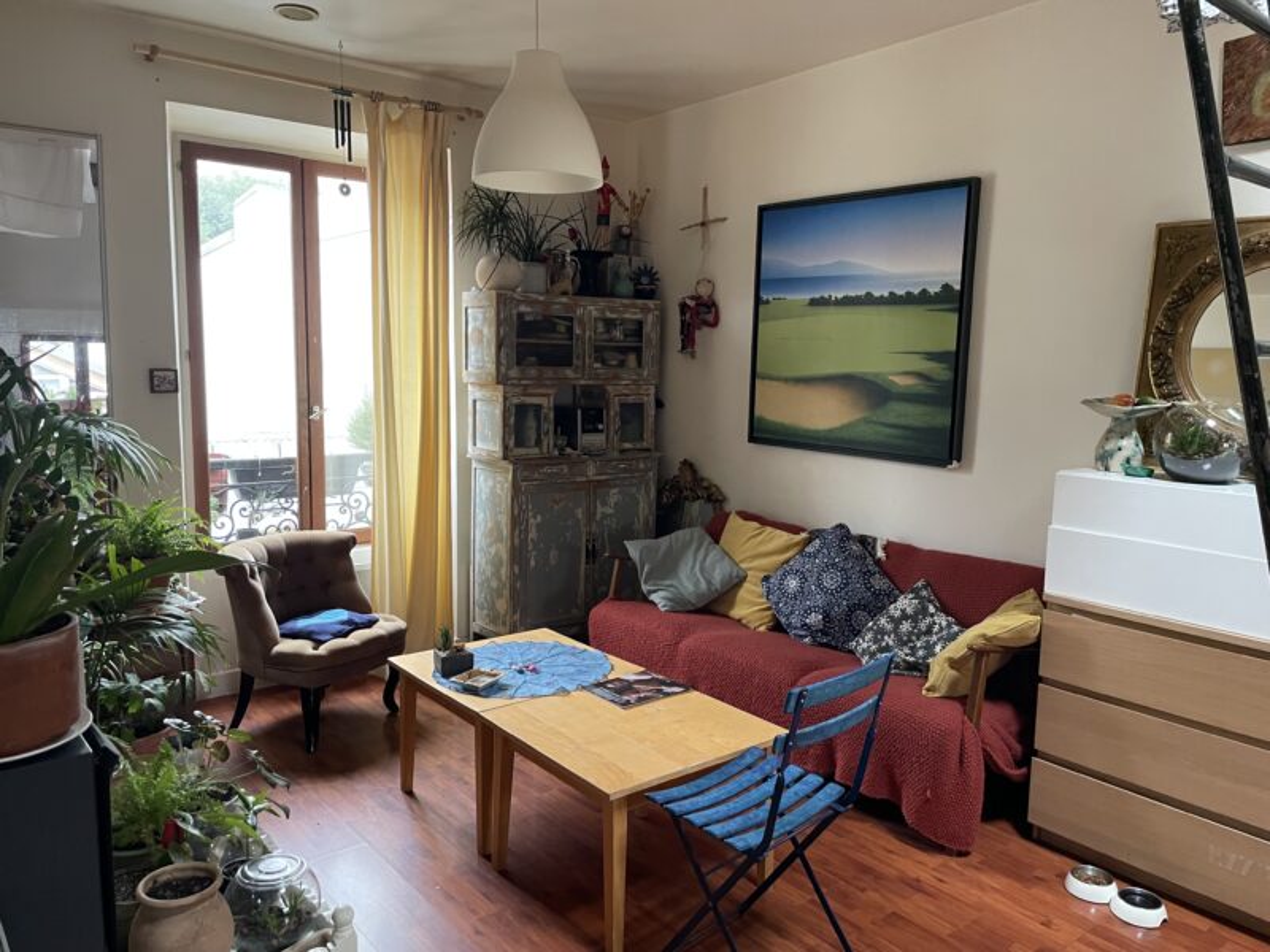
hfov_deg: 67.3
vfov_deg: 53.1
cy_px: 476
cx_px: 635
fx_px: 954
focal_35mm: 26
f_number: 1.6
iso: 500
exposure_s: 1/60
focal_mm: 4.2
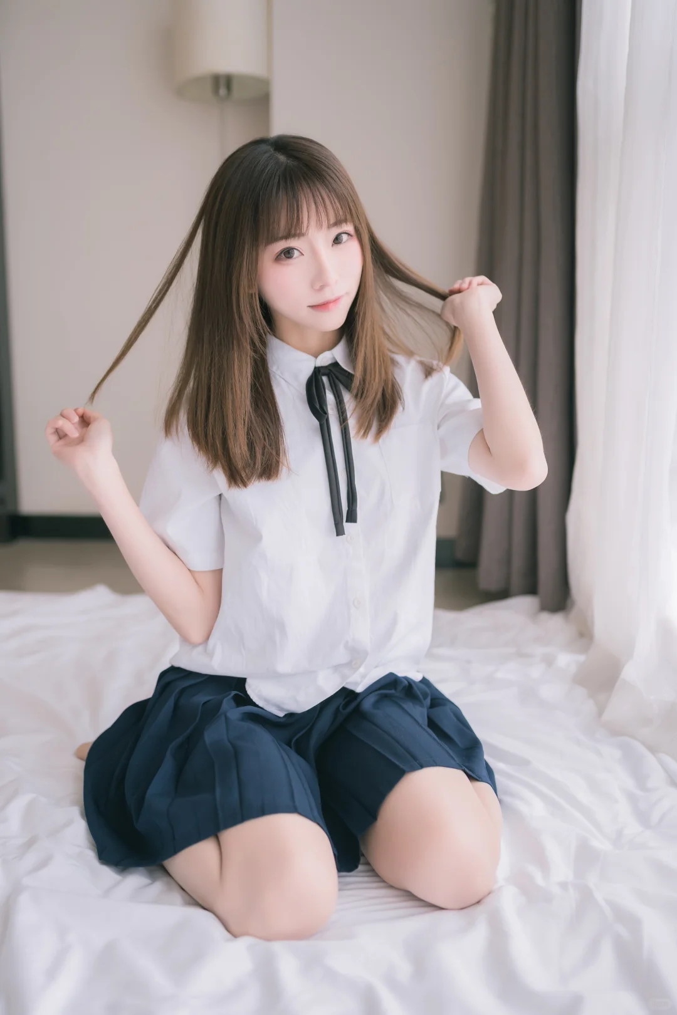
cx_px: 338
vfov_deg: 54.4
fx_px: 987
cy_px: 508
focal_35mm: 35
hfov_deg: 37.9
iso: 500
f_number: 1.8
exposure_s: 1/160
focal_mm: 35
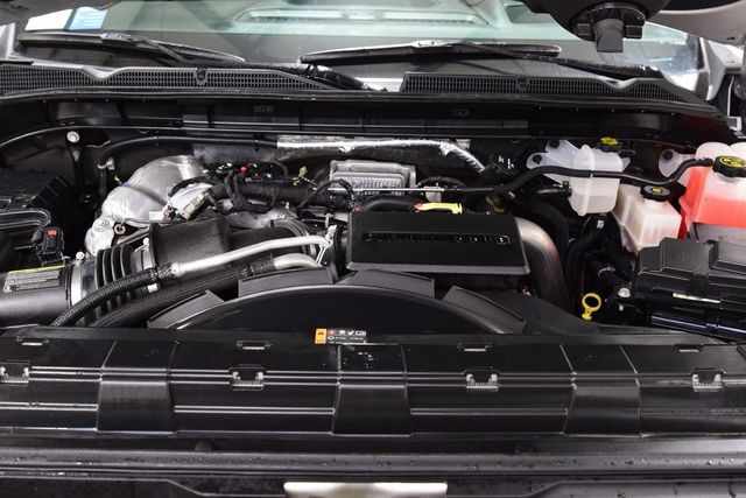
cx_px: 373
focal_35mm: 36
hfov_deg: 53.1
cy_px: 249
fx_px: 746
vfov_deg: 36.9
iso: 1600
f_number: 5
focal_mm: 24
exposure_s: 1/15
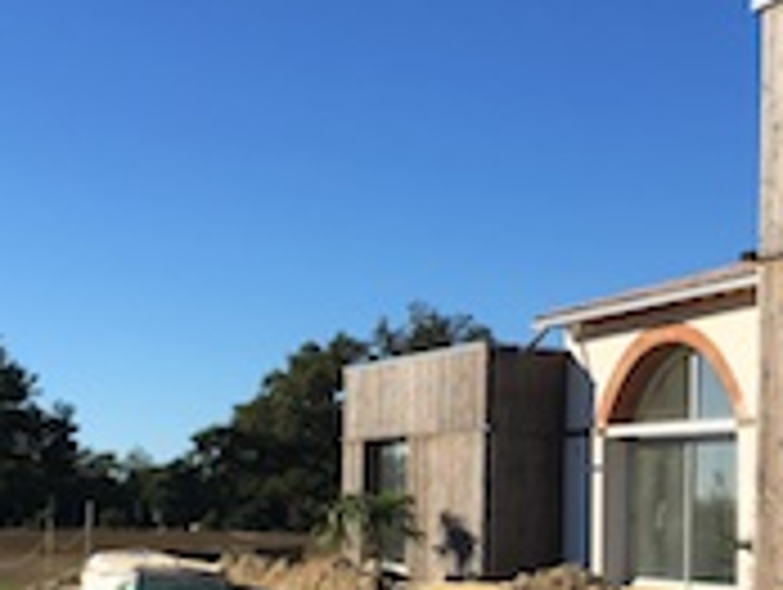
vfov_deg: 19.4
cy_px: 518
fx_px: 1699
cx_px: 576
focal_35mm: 75
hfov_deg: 25.7
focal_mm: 4.15
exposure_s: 1/1603
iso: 25
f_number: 2.2
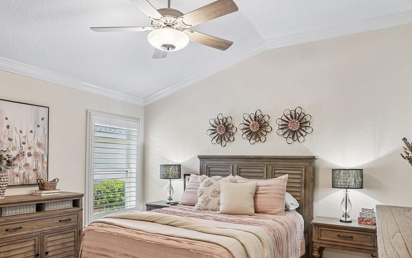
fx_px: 269
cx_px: 207
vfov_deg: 50.4
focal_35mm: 24
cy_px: 167
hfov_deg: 74.8
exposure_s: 1/20
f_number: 8
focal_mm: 17
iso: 400
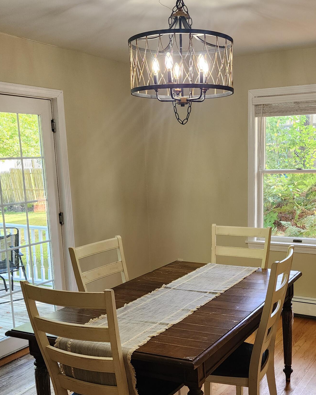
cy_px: 244
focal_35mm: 41
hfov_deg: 36.0
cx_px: 217
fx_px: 479
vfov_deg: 44.5
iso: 200
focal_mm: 6.4
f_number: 1.8
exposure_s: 1/120
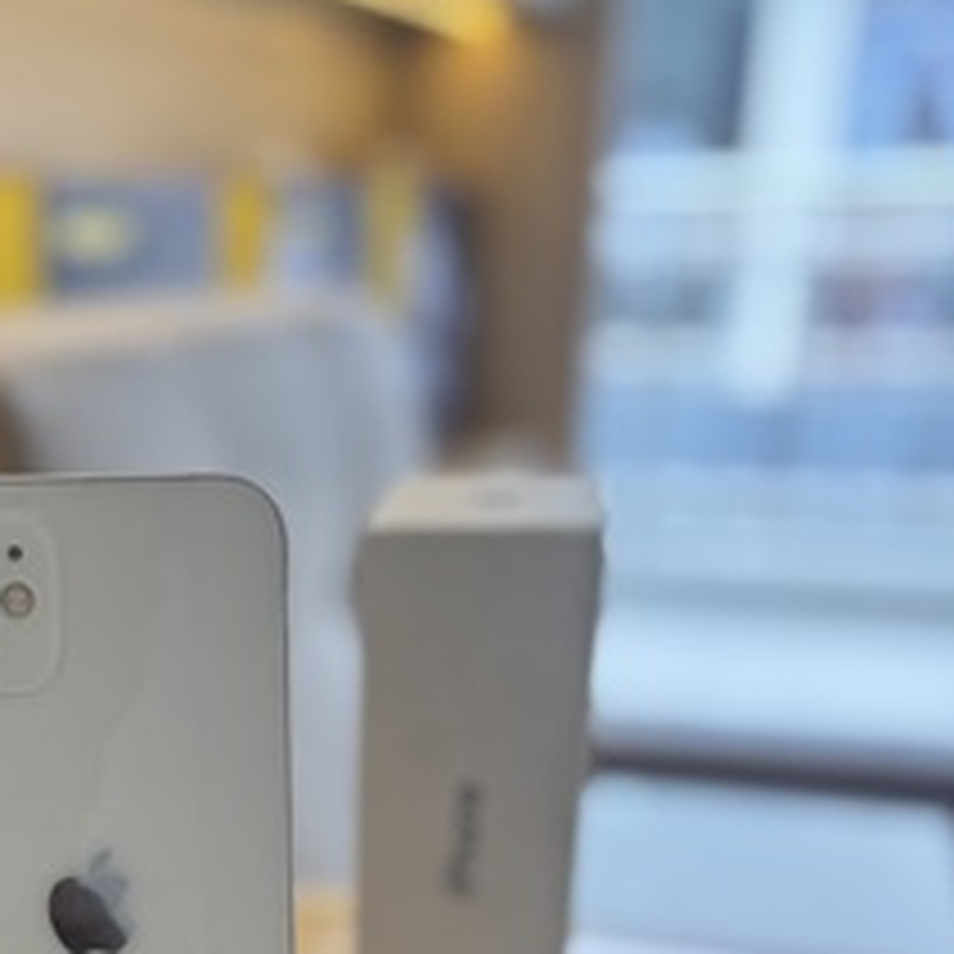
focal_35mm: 50
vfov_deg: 31.2
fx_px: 1559
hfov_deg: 32.6
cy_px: 981
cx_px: 133
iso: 125
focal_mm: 6.76
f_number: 1.78
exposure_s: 1/100
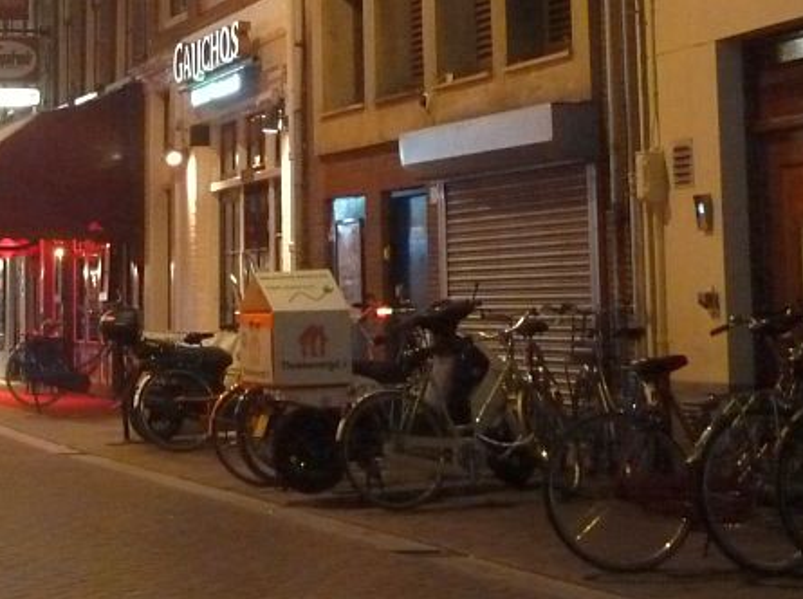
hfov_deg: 20.4
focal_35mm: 92
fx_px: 2130
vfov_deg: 15.8
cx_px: -72
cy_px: 50
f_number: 3.6
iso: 800
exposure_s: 1/10
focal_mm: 6.5
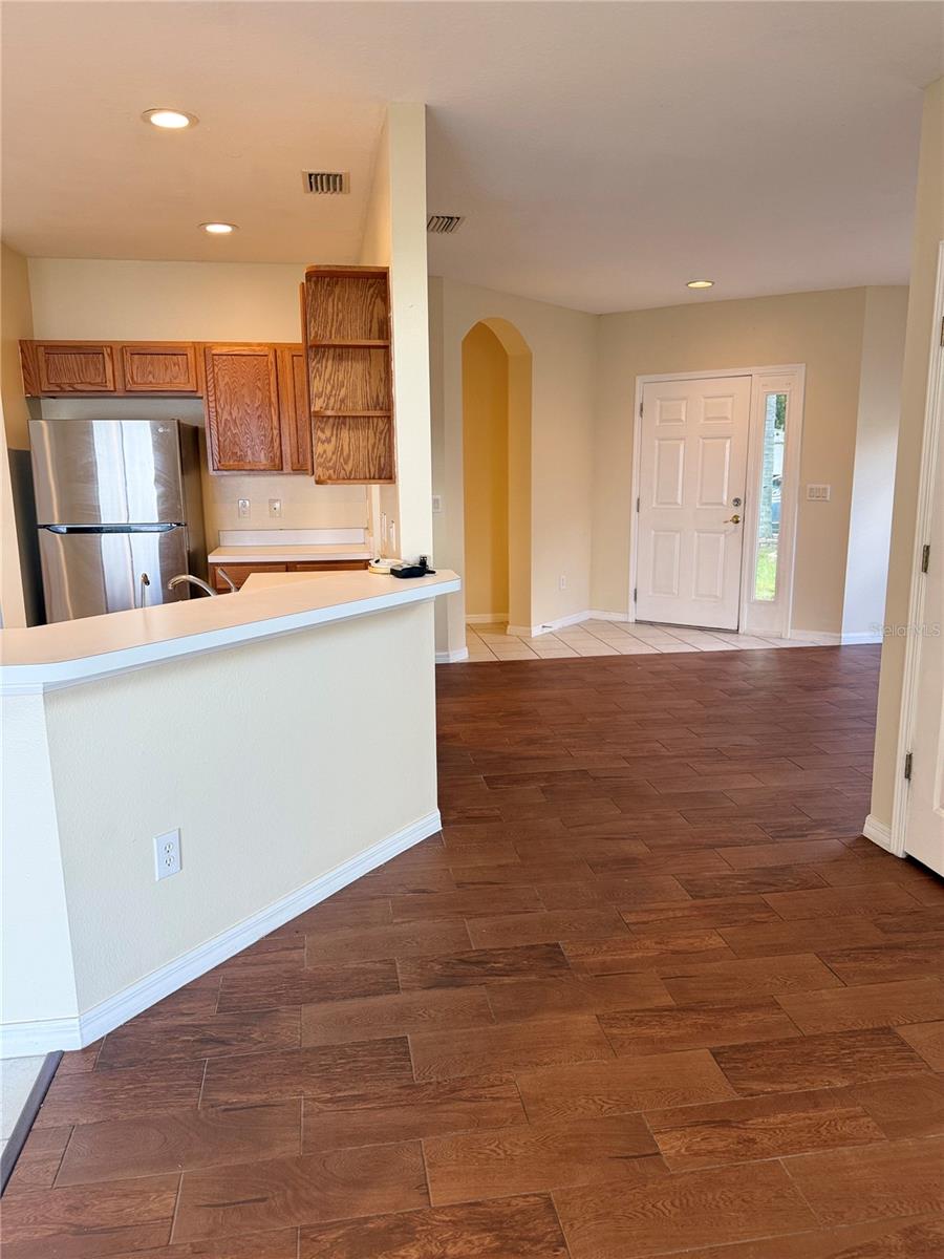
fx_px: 873
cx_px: 472
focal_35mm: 24
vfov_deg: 71.6
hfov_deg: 56.8
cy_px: 630
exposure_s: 1/120
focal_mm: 6.76
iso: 160
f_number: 1.78
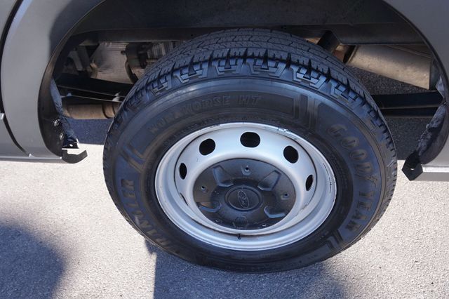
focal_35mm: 24
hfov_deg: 73.8
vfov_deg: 53.1
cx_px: 224
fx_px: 299
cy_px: 150
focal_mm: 16
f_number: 5.6
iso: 100
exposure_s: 1/80
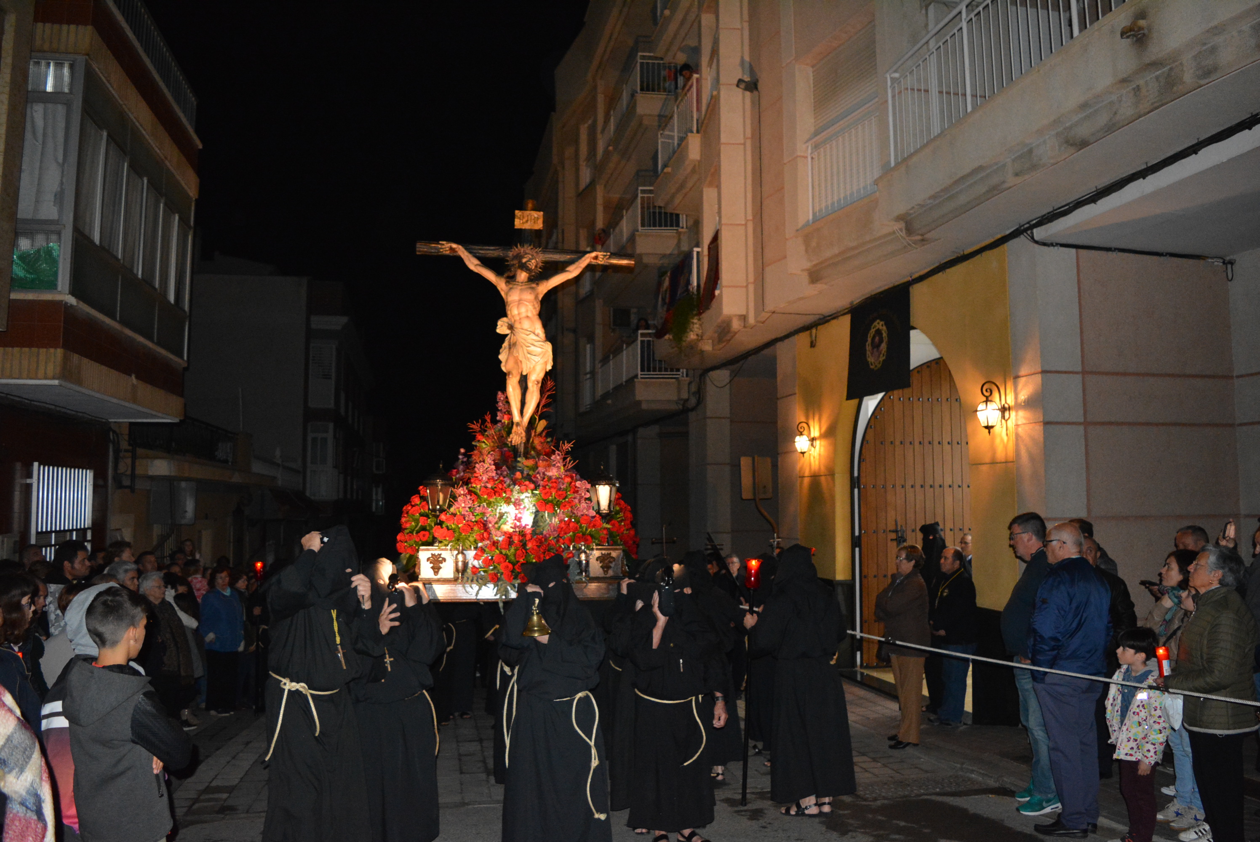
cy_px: 421
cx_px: 630
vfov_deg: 48.0
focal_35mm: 27
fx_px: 946
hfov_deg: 67.3
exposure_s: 1/60
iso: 3200
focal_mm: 18
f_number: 3.5
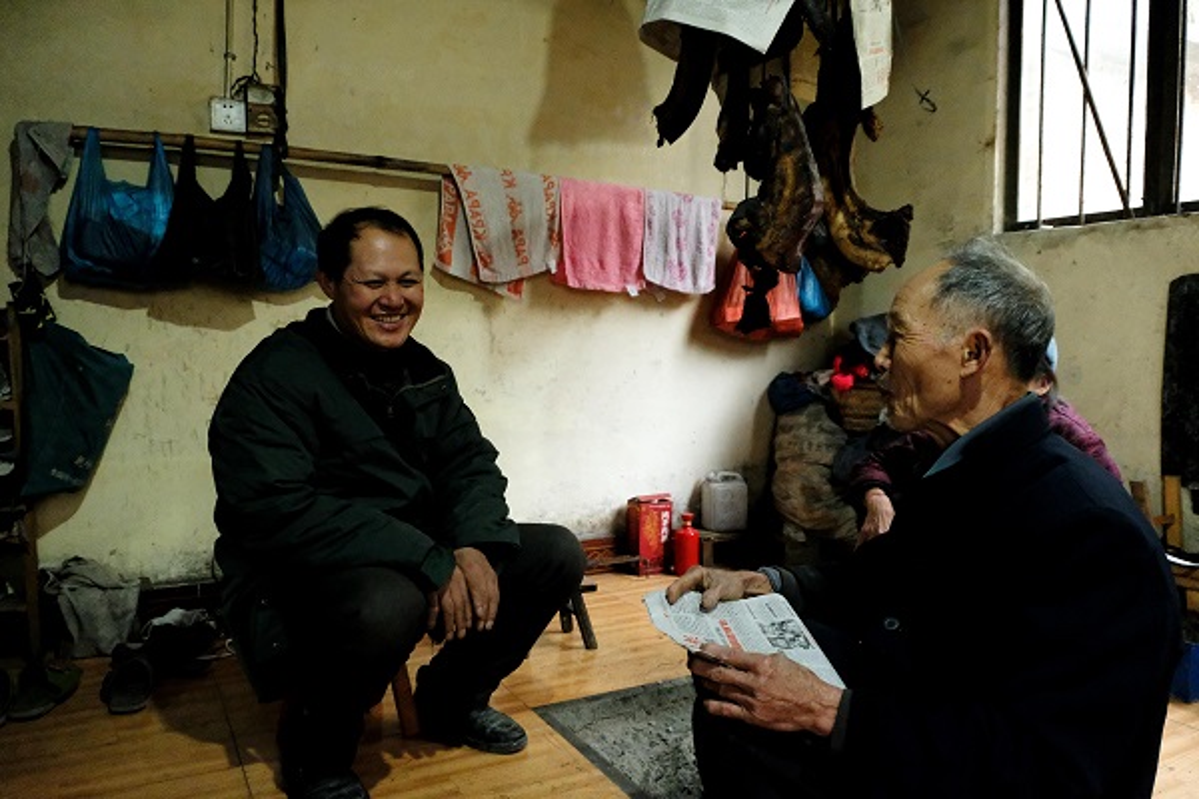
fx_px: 899
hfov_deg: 67.4
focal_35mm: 27
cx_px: 600
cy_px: 400
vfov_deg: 47.9
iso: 10000
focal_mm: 18
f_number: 3.5
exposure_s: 1/125
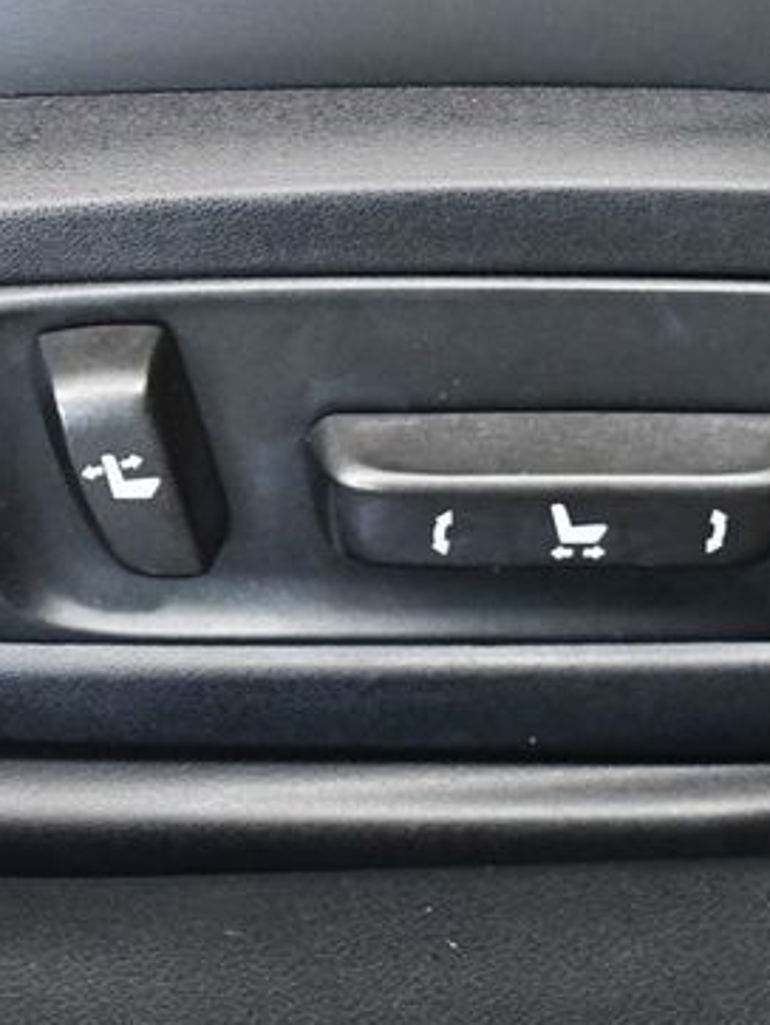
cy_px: 504
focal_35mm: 187
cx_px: 269
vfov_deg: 10.6
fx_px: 5540
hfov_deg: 7.9
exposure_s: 1/60
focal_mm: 55
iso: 7200
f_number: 5.6
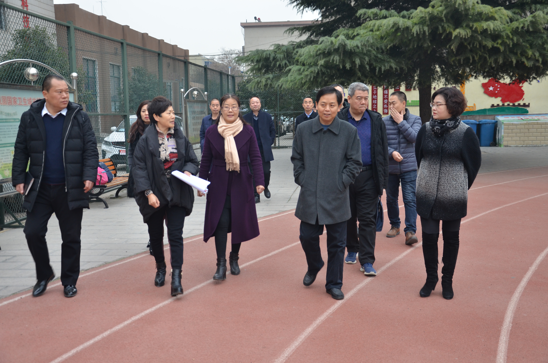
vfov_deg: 31.8
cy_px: 182
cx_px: 274
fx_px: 638
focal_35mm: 42
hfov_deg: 46.5
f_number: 4.5
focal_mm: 28
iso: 400
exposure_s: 1/80
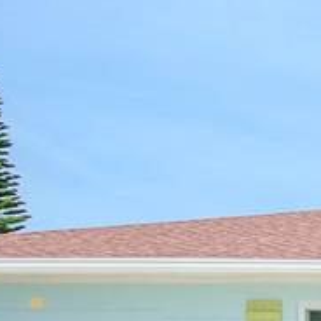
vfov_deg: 22.7
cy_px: 365
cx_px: 645
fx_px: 745
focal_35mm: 71
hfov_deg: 17.4
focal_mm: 10
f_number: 6.3
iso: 640
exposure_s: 1/4000
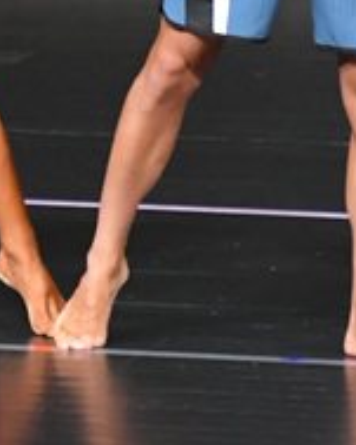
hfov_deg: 1.3
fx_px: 16002
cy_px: -111
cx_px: -242
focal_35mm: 1214
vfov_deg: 1.6
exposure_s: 1/400
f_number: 5.6
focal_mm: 210
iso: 5000
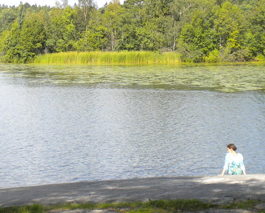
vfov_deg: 16.8
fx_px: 714
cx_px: 64
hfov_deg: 20.8
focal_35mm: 91
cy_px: 64
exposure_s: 1/392
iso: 113
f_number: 4.9
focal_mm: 7.4
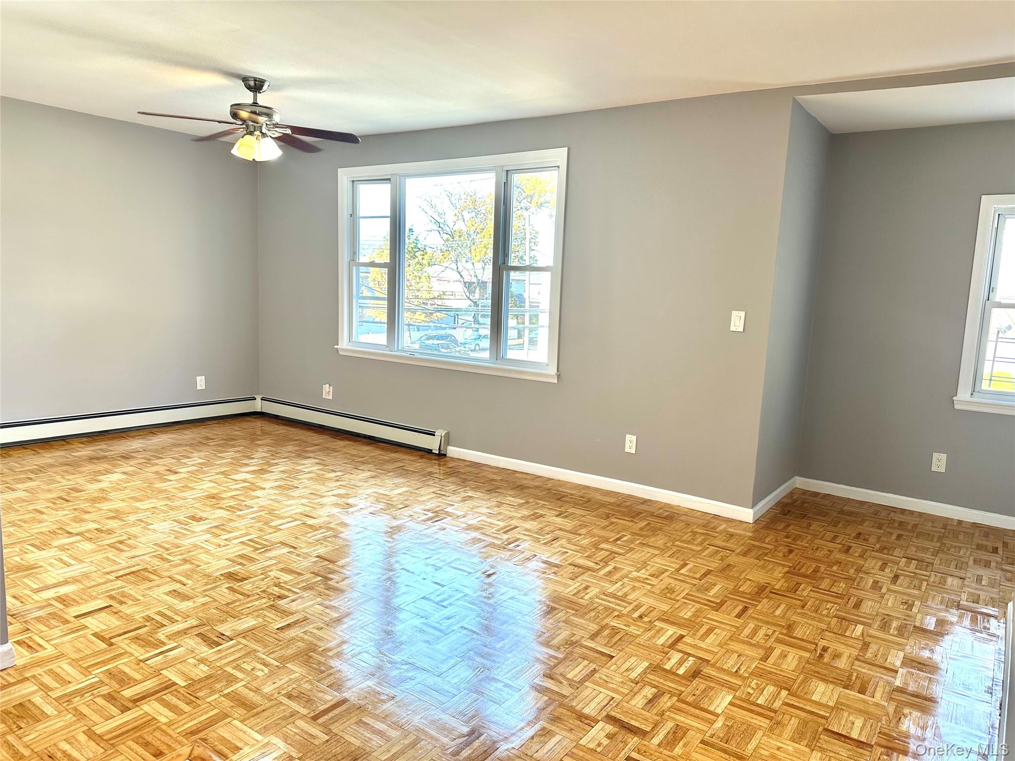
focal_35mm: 24
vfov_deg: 56.8
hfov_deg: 71.6
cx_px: 508
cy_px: 380
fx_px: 704
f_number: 1.78
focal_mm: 6.86
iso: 80
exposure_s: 1/166
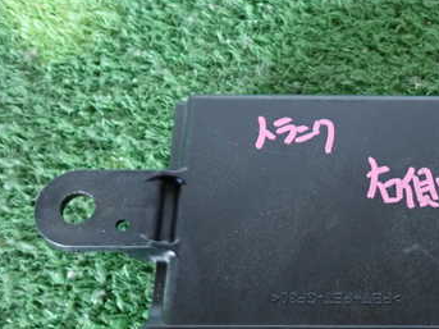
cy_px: 241
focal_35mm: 56
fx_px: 710
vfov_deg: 25.8
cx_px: 356
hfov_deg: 33.3
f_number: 2.4
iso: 800
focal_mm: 5.79
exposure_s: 1/13
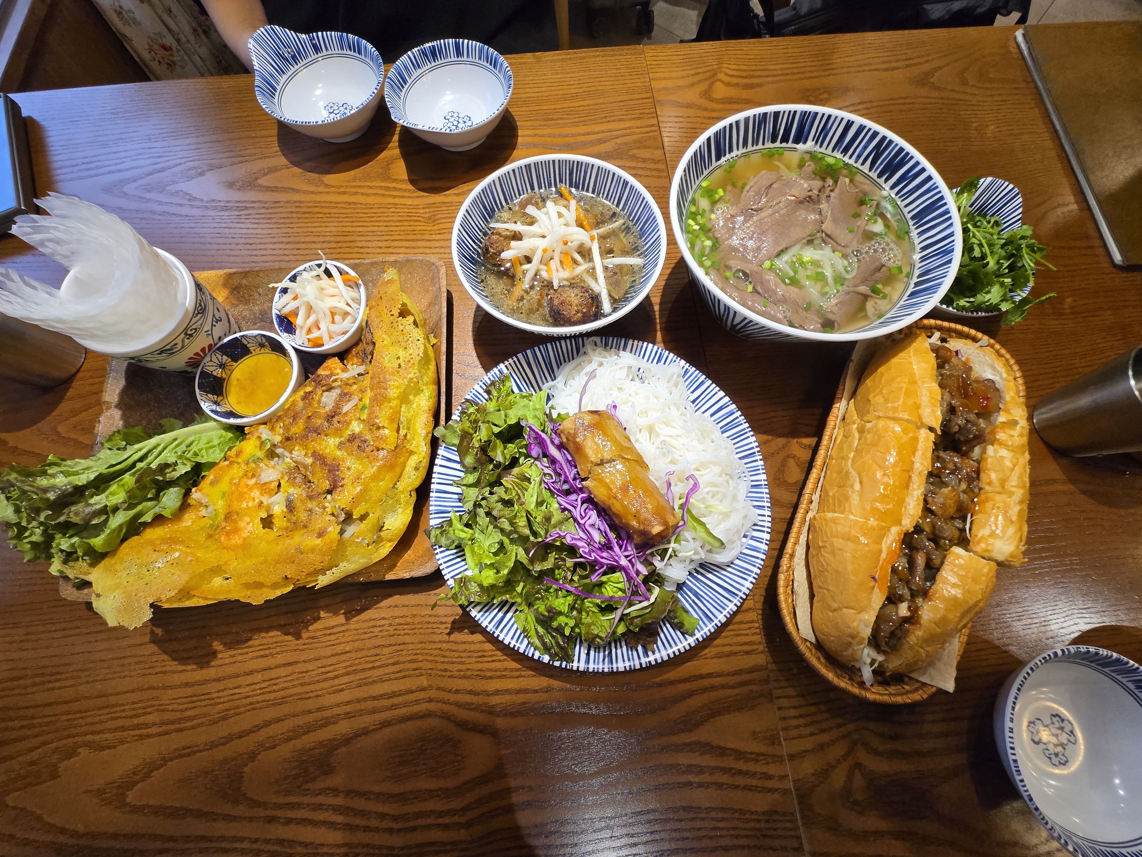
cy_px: 428
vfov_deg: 89.9
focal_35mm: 13
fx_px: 429
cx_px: 571
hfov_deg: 106.2
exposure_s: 1/60
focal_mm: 1.7
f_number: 2.2
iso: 100
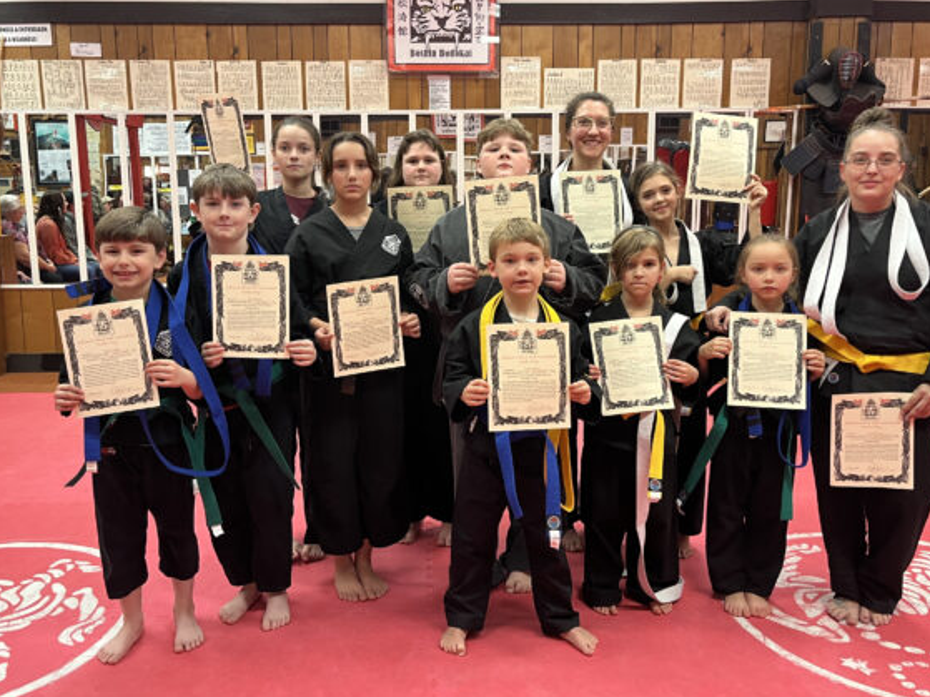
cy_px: 323
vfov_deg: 45.4
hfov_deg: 58.4
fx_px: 833
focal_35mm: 31
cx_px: 455
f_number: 1.6
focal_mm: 5.1
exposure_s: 1/60
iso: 125
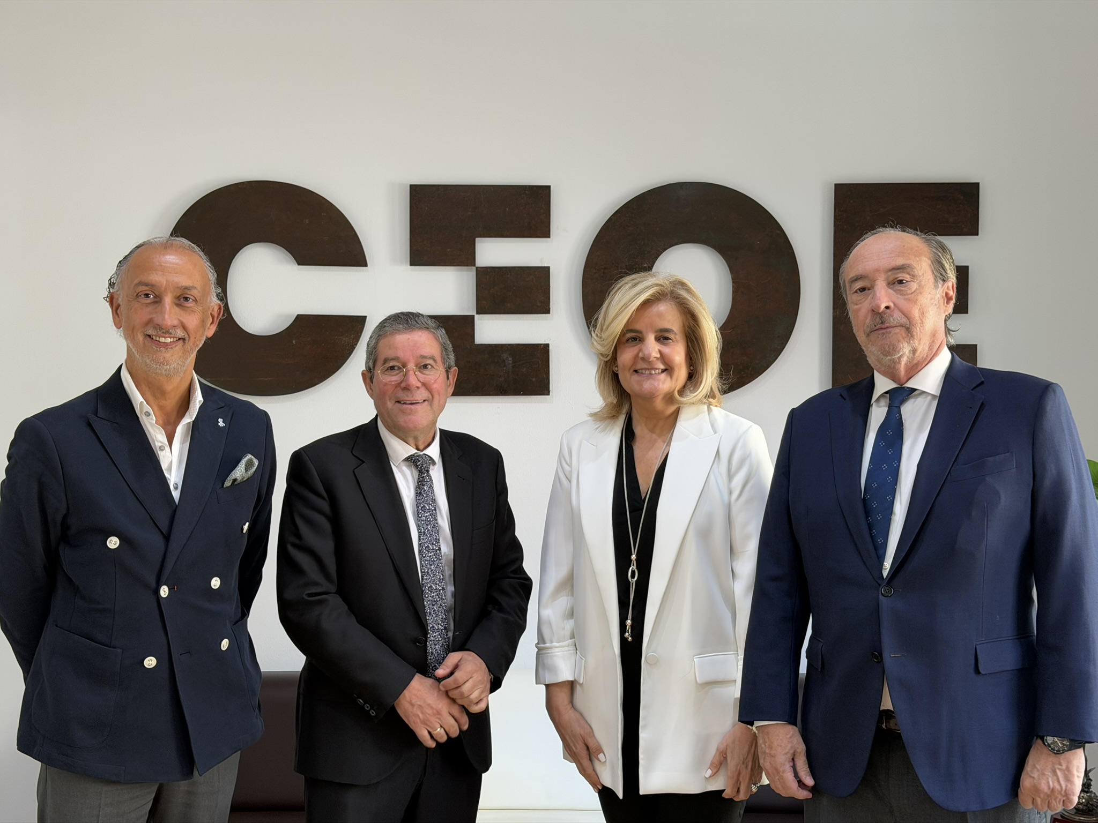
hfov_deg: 39.7
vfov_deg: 30.3
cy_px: 412
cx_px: 549
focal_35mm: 48
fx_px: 1523
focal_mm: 6.76
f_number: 1.78
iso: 100
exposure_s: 1/71
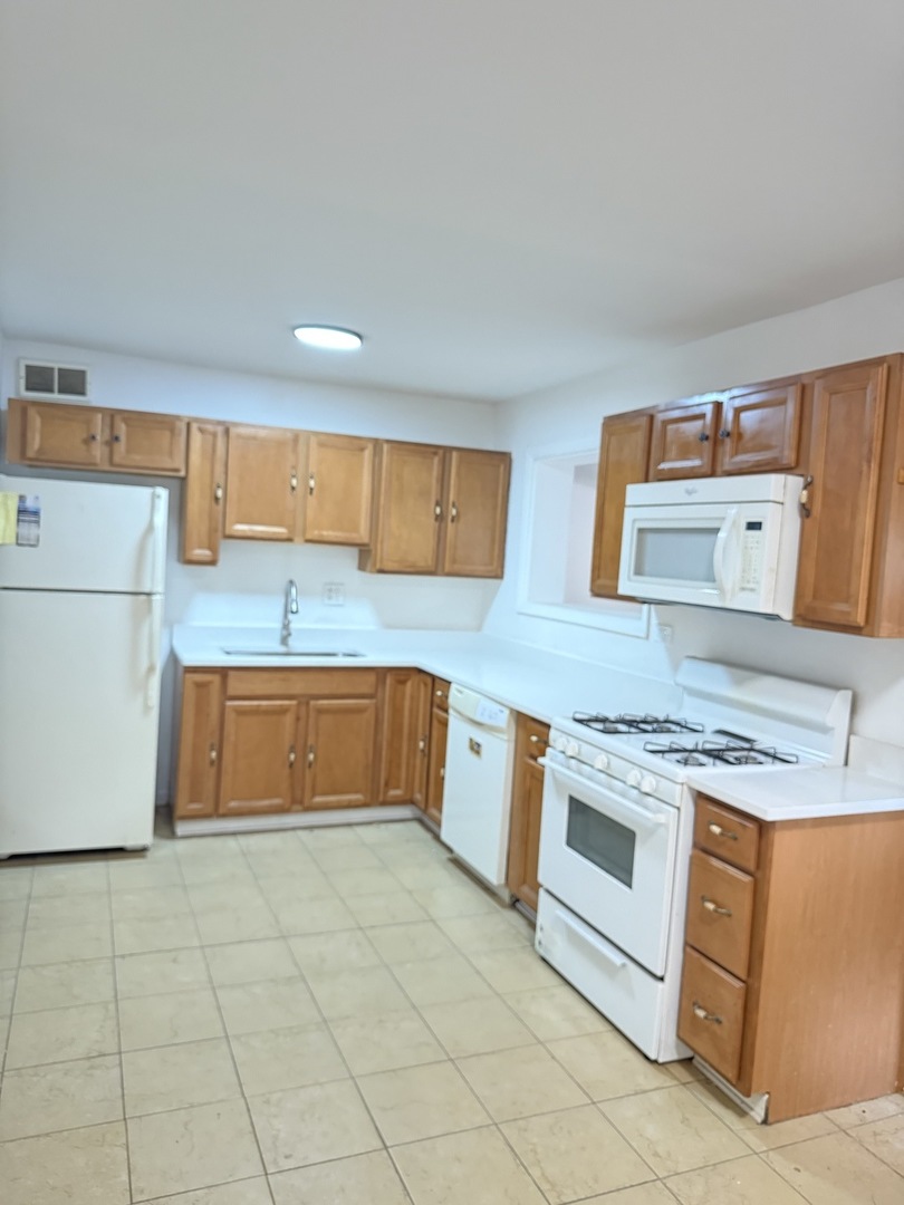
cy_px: 602
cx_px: 452
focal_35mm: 24
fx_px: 836
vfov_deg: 71.6
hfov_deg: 56.8
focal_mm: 6.76
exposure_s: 1/40
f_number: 1.78
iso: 800
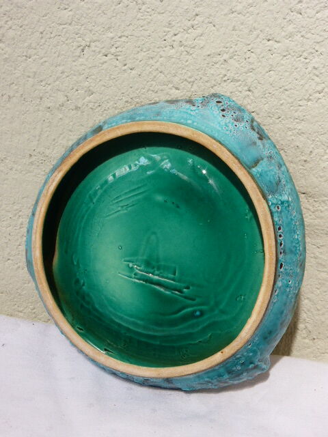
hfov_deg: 23.7
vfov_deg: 31.2
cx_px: 164
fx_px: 783
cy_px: 218
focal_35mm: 62
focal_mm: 11
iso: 200
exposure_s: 1/60
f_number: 4.8
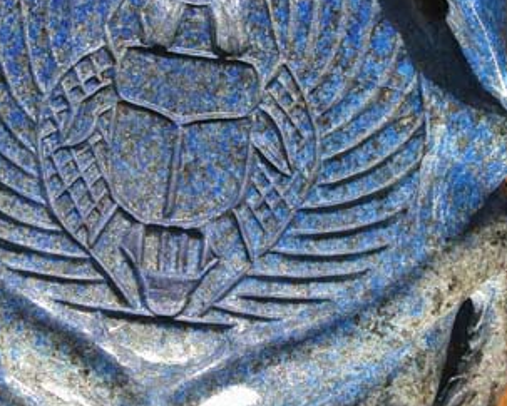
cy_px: 121
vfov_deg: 13.9
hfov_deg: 17.3
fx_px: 1667
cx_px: 201
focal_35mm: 111
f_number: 5.9
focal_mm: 17.8
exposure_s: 1/839
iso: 200
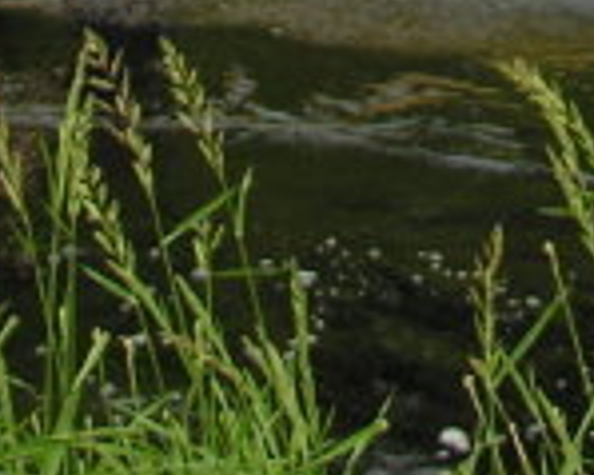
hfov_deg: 9.4
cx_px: 801
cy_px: -463
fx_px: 3549
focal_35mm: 202
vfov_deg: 7.4
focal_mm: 8.9
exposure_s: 1/250
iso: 50
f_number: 2.8
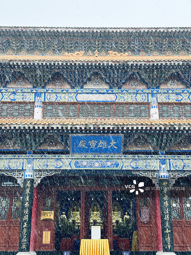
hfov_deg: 30.3
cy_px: 128
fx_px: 353
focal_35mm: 48
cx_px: 96
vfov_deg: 39.7
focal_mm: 6.86
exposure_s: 1/135
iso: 80
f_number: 1.78
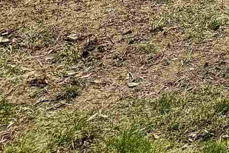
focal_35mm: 136
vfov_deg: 8.5
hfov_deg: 11.7
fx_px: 865
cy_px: -299
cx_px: 589
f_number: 1.78
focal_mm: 6.76
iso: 80
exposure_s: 1/3247
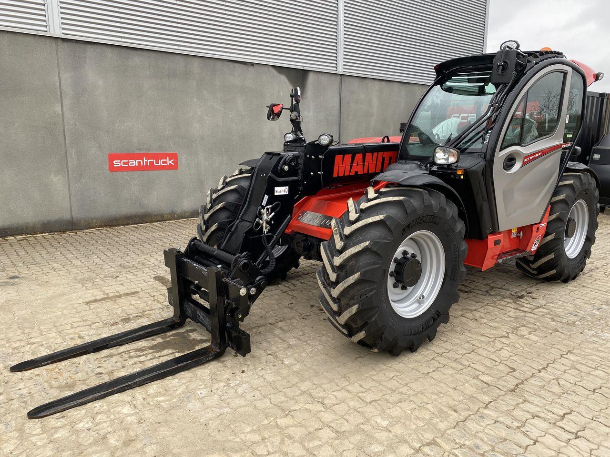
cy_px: 228
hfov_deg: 67.3
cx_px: 305
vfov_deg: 53.1
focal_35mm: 26
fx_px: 458
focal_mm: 4.25
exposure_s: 1/122
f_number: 1.8
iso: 50
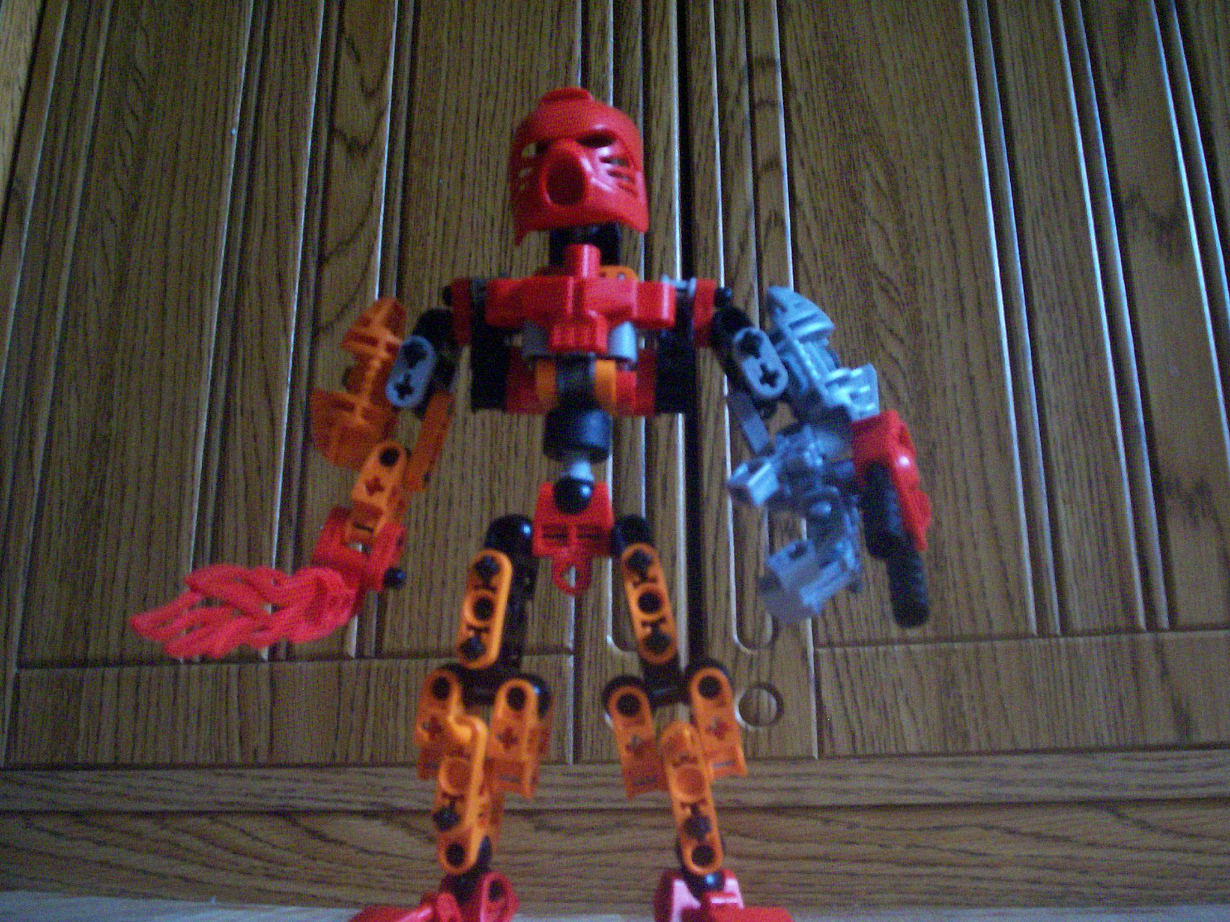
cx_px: 615
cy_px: 461
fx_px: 1279
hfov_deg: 51.4
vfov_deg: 39.7
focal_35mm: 36
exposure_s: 1/8
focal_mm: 5.9
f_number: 4.5
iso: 400
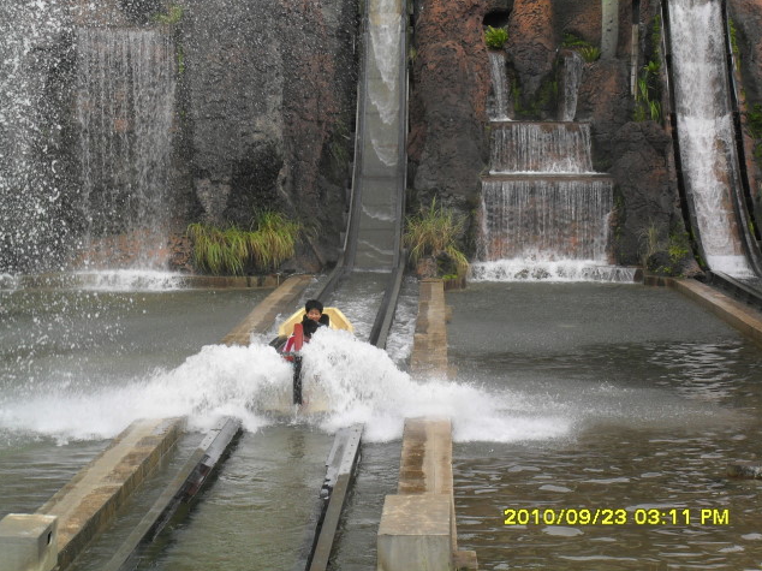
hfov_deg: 18.6
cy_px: 284
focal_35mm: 106
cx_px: 380
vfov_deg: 14.0
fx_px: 2332
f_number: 5.2
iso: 100
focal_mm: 18.6
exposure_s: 1/250
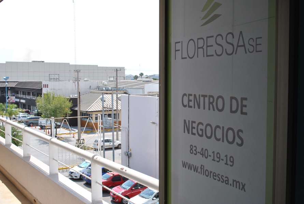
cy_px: 102
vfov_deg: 29.9
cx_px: 152
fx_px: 380
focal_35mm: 45
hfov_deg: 43.6
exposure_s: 1/100
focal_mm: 30
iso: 200
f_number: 5
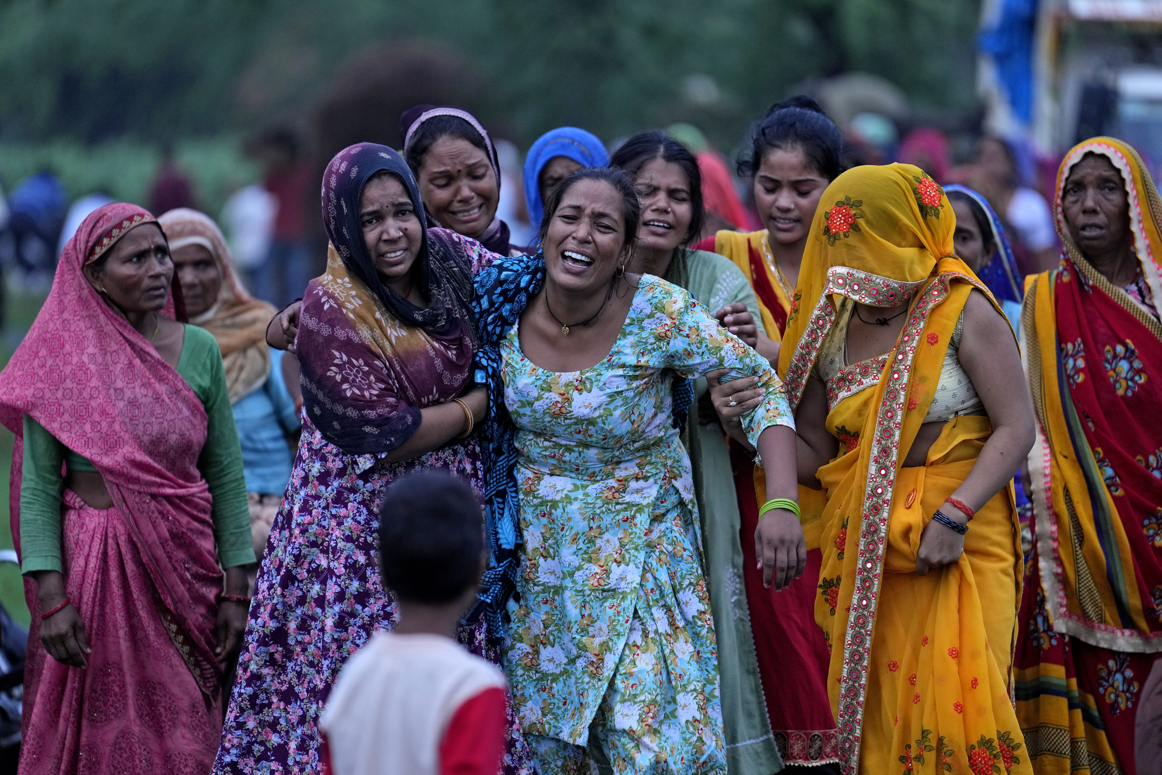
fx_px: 6455
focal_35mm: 200
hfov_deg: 10.3
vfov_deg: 6.9
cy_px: 388
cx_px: 581
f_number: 2.8
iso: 1000
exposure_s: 1/320
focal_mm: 200
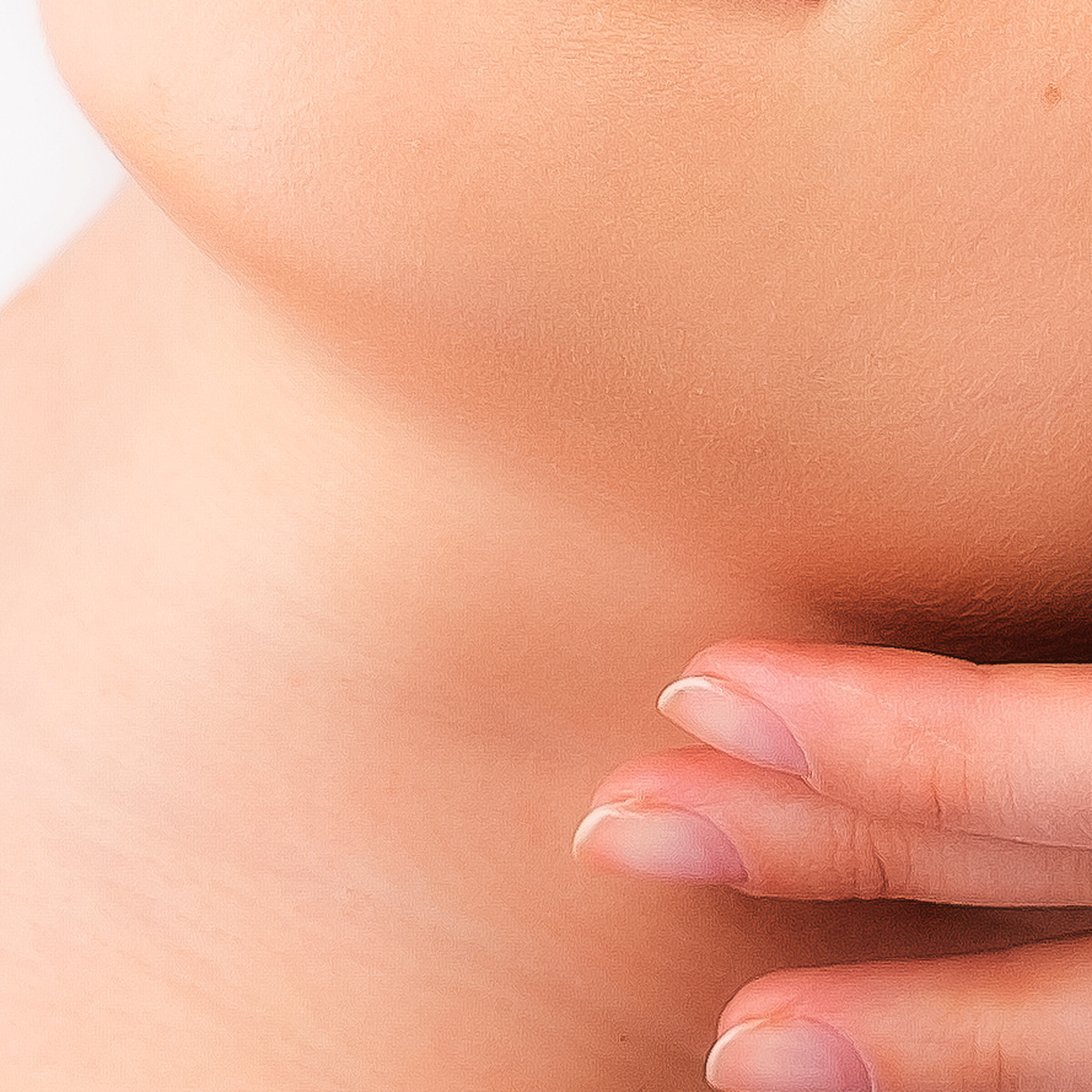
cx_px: -32
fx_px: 11278
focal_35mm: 316
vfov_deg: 5.5
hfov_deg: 5.5
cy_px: -608
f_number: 2.5
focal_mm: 35
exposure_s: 1/125
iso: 100
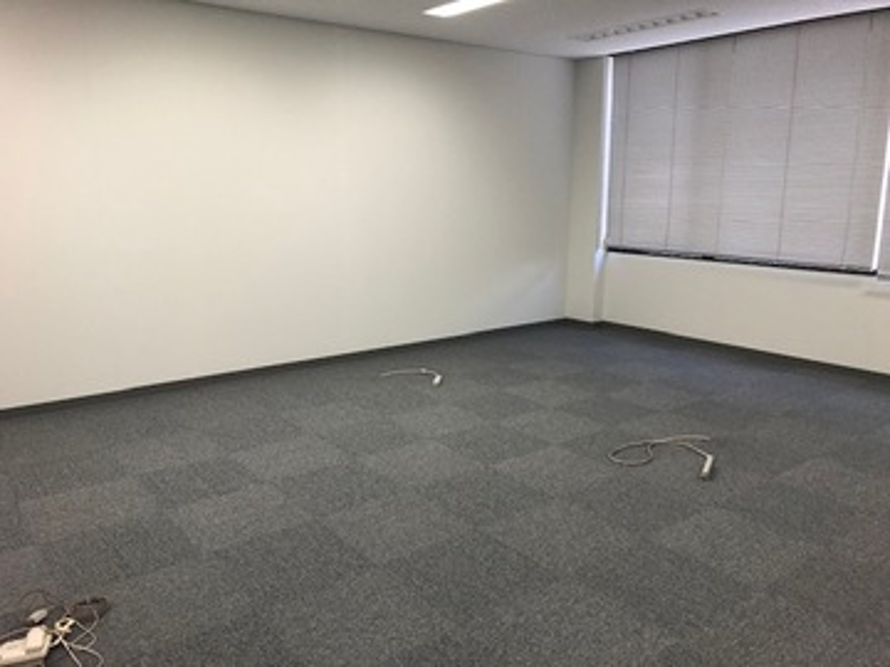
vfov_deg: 49.7
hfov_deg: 63.4
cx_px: 445
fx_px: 720
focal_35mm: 28
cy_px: 334
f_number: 1.8
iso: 25
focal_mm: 4
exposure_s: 1/40
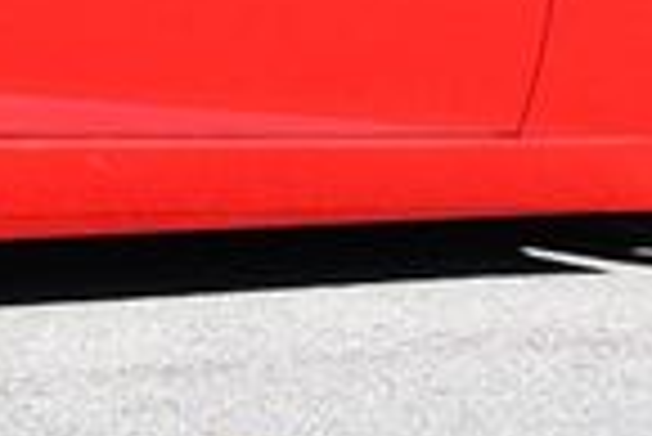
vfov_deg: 4.4
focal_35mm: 309
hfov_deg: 6.6
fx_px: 5602
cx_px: -130
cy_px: -436
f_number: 8
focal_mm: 35
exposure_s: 1/250
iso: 140
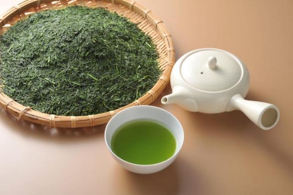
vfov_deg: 16.0
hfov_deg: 23.9
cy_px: 98
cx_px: 146
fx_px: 691
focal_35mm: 85
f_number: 18
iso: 200
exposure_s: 1/160
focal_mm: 85
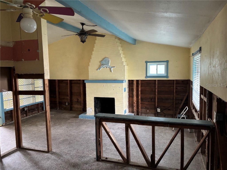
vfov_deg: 53.1
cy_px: 85
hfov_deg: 67.3
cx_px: 114
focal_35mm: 26
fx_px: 170
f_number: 1.6
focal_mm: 5.96
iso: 500
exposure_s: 1/60
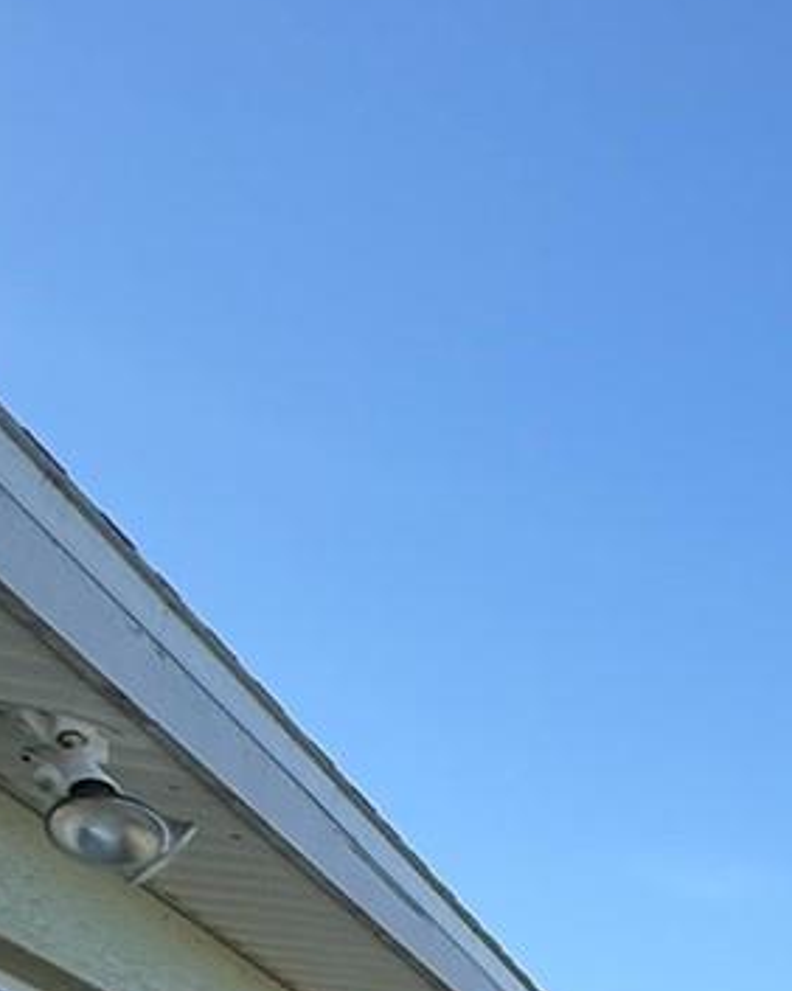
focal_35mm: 62
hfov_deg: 14.6
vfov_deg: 23.4
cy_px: 1550
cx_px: 1943
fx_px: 1818
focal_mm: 2.22
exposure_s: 1/901
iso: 50
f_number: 2.2
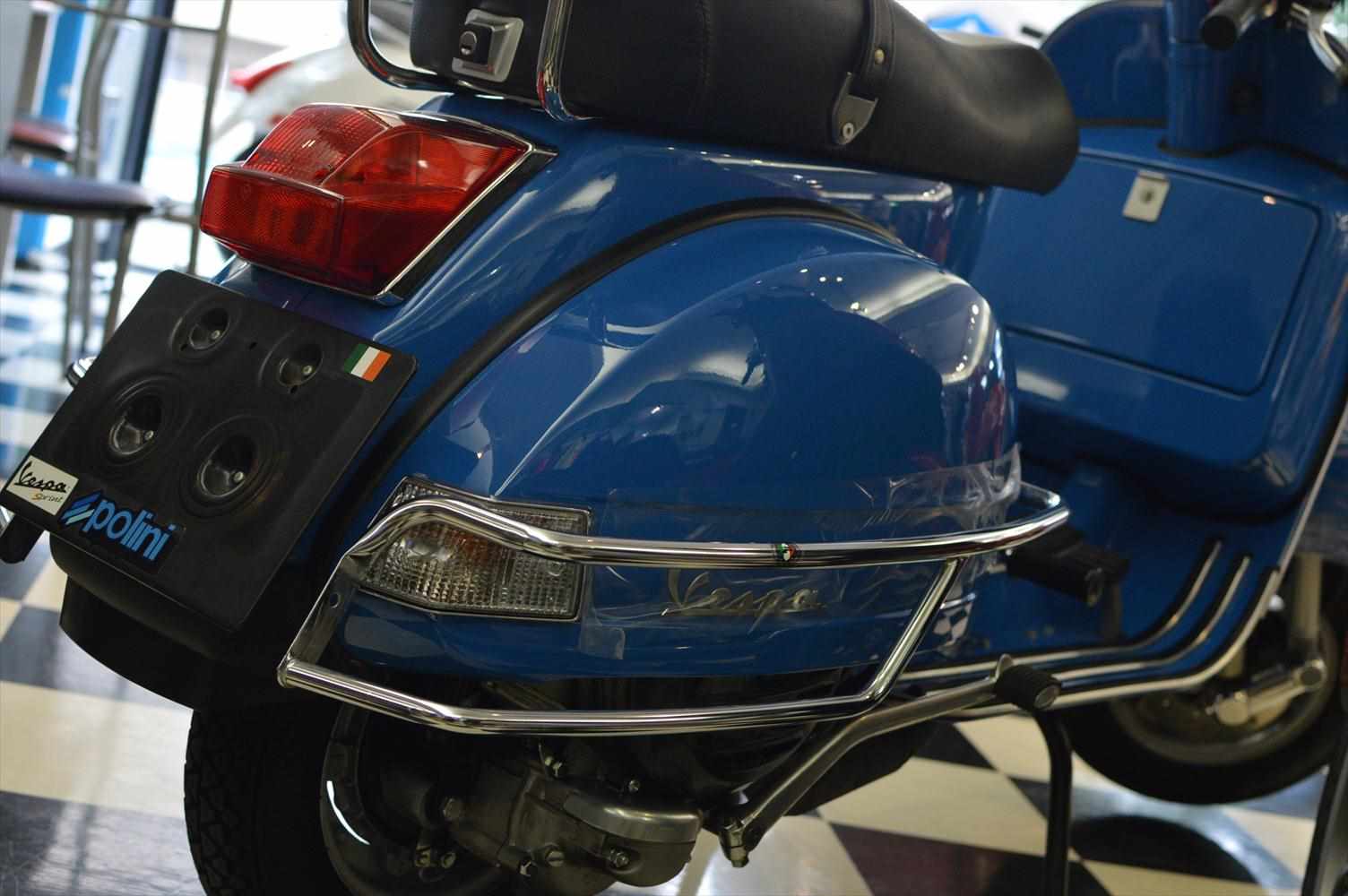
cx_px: 674
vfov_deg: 25.7
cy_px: 448
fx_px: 1964
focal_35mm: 52
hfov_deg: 37.9
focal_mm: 35
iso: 1600
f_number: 3.5
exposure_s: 1/125
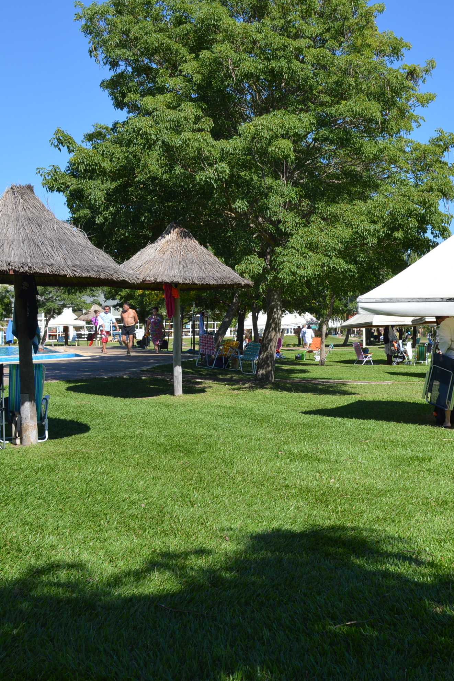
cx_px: 379
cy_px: 340
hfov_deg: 26.4
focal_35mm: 50
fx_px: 946
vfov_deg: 39.6
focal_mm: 22
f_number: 8
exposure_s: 1/250
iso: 100
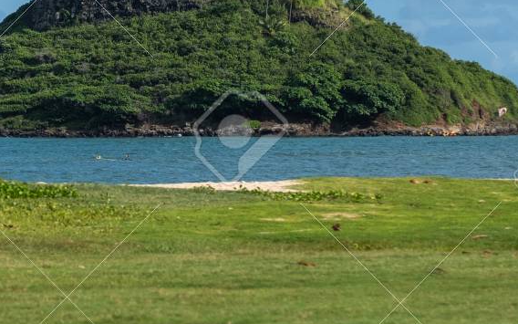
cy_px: 99
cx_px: 66
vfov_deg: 4.8
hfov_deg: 7.7
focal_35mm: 273
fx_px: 3854
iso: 250
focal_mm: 77.9
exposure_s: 1/2000
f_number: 3.8
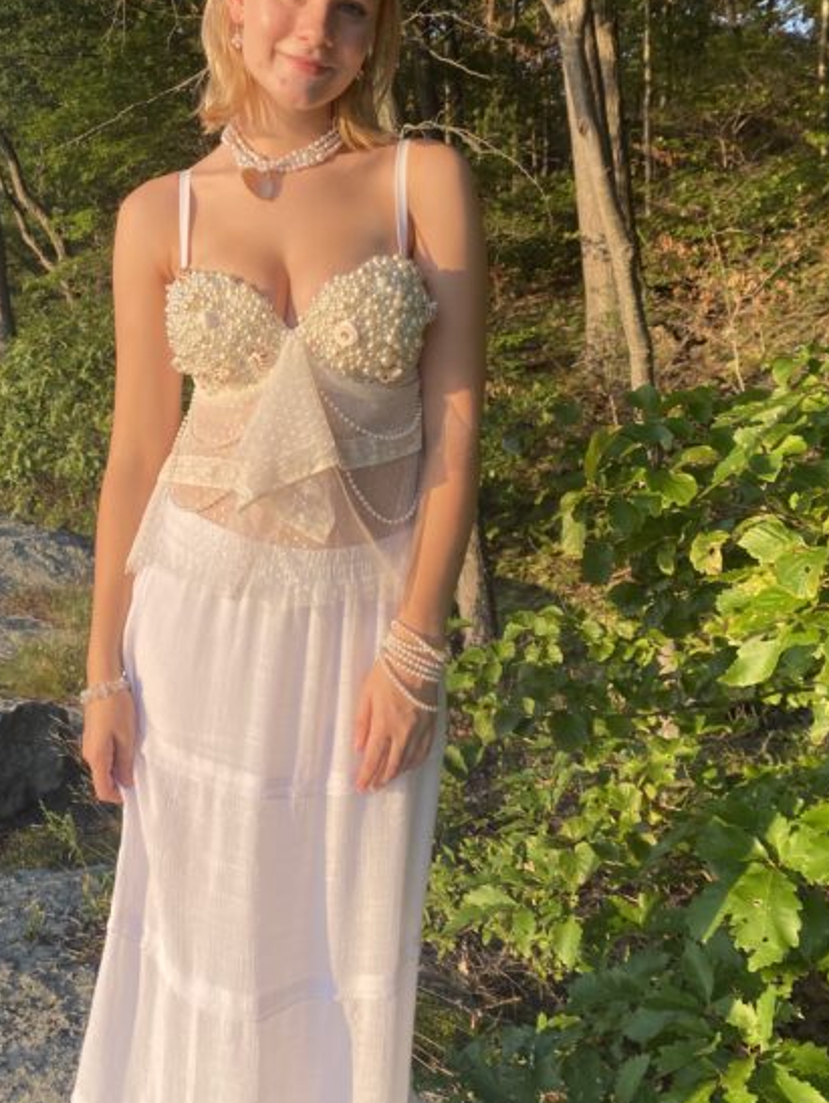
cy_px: 456
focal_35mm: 38
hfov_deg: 37.3
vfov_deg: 48.7
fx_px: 1212
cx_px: 268
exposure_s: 1/871
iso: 32
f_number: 1.8
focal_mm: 4.25
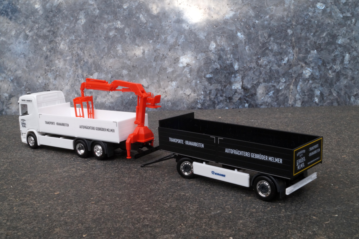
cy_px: 120
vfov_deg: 31.9
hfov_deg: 46.4
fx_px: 419
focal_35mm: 42
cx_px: 180
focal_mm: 28
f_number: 25
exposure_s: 1/60
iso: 640
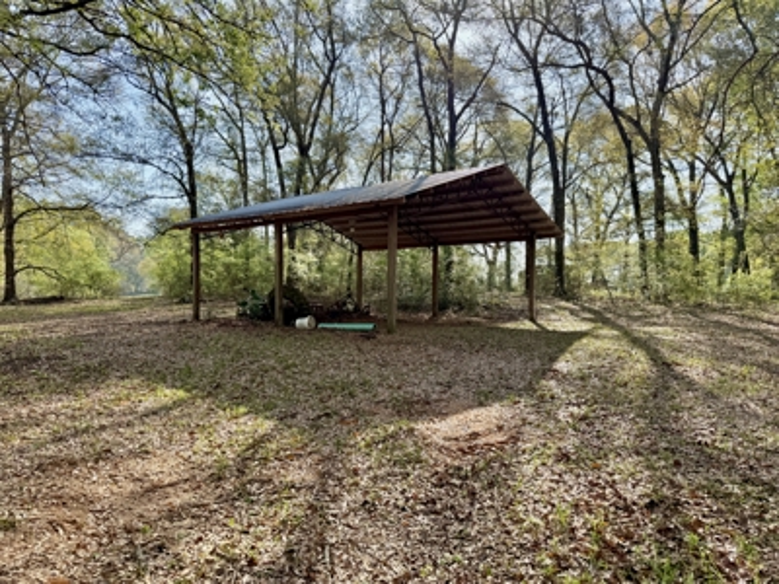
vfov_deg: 56.8
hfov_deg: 71.6
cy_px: 292
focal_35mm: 24
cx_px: 390
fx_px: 540
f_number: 1.78
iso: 100
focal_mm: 6.76
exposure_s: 1/1812
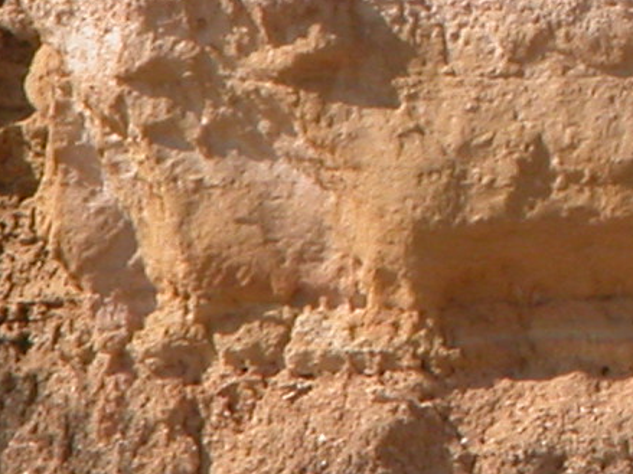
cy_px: -491
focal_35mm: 1301
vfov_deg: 1.1
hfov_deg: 1.5
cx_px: 1768
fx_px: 23784
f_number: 6.5
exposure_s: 1/462
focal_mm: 56.7
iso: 100
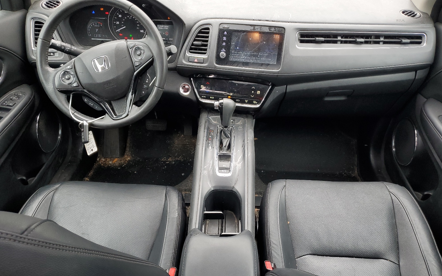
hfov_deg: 66.5
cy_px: 155
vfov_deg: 44.4
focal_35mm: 28
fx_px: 337
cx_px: 224
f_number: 1.5
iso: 58
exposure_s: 1/120
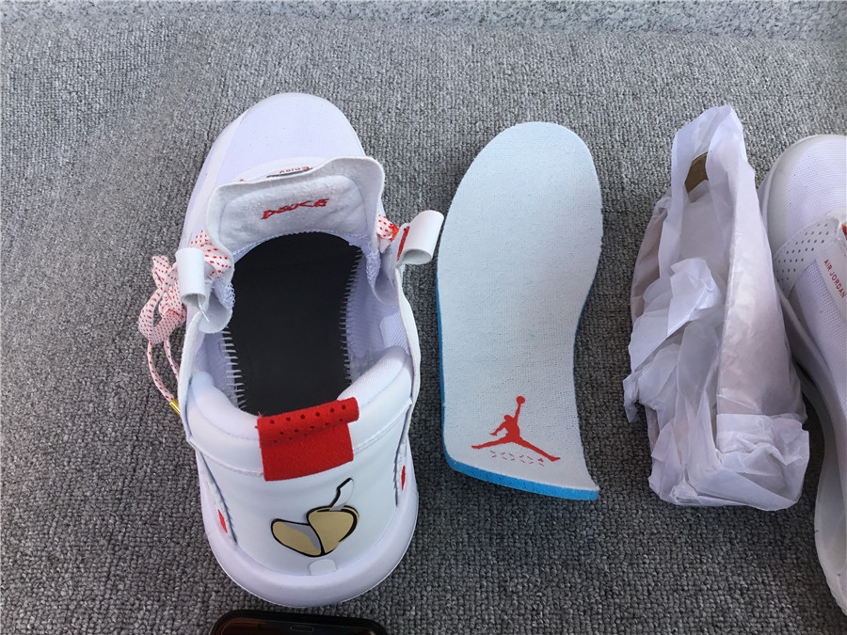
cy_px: 318
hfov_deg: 58.4
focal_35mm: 31
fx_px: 759
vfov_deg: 45.4
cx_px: 424
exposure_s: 1/259
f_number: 2.4
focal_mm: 3.3
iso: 25
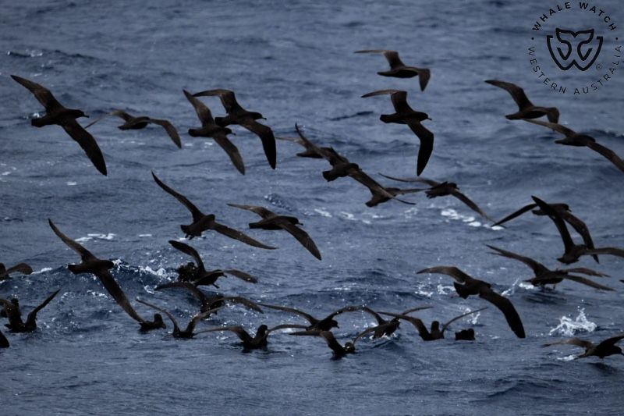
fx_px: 10397
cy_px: 208
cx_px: 312
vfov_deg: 2.3
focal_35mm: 600
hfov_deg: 3.4
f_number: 6.3
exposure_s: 1/8000
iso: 1400
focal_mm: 600
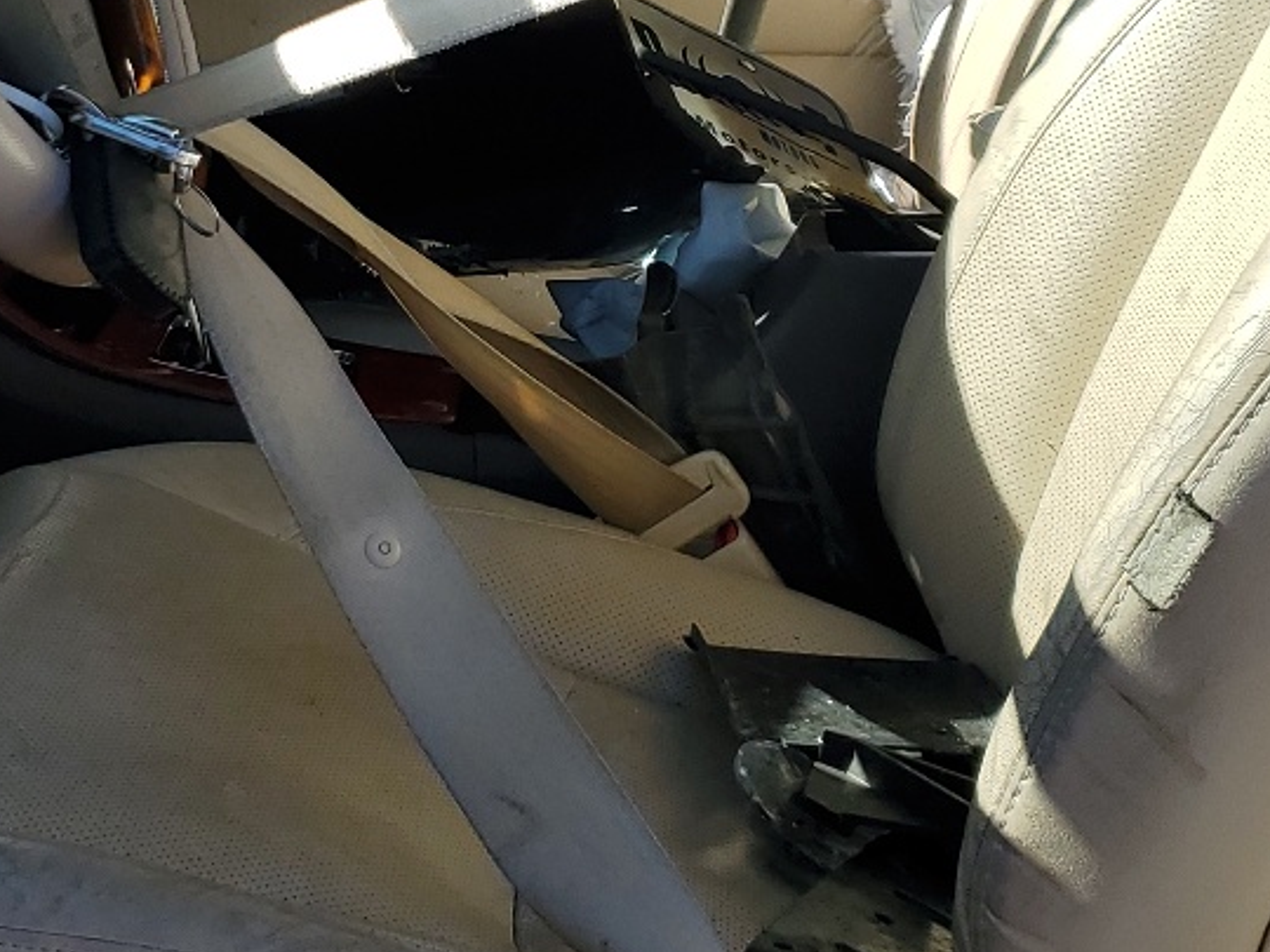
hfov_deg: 25.2
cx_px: 454
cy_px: 282
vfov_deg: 19.1
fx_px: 2825
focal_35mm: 77
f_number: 1.5
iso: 50
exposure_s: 1/1667
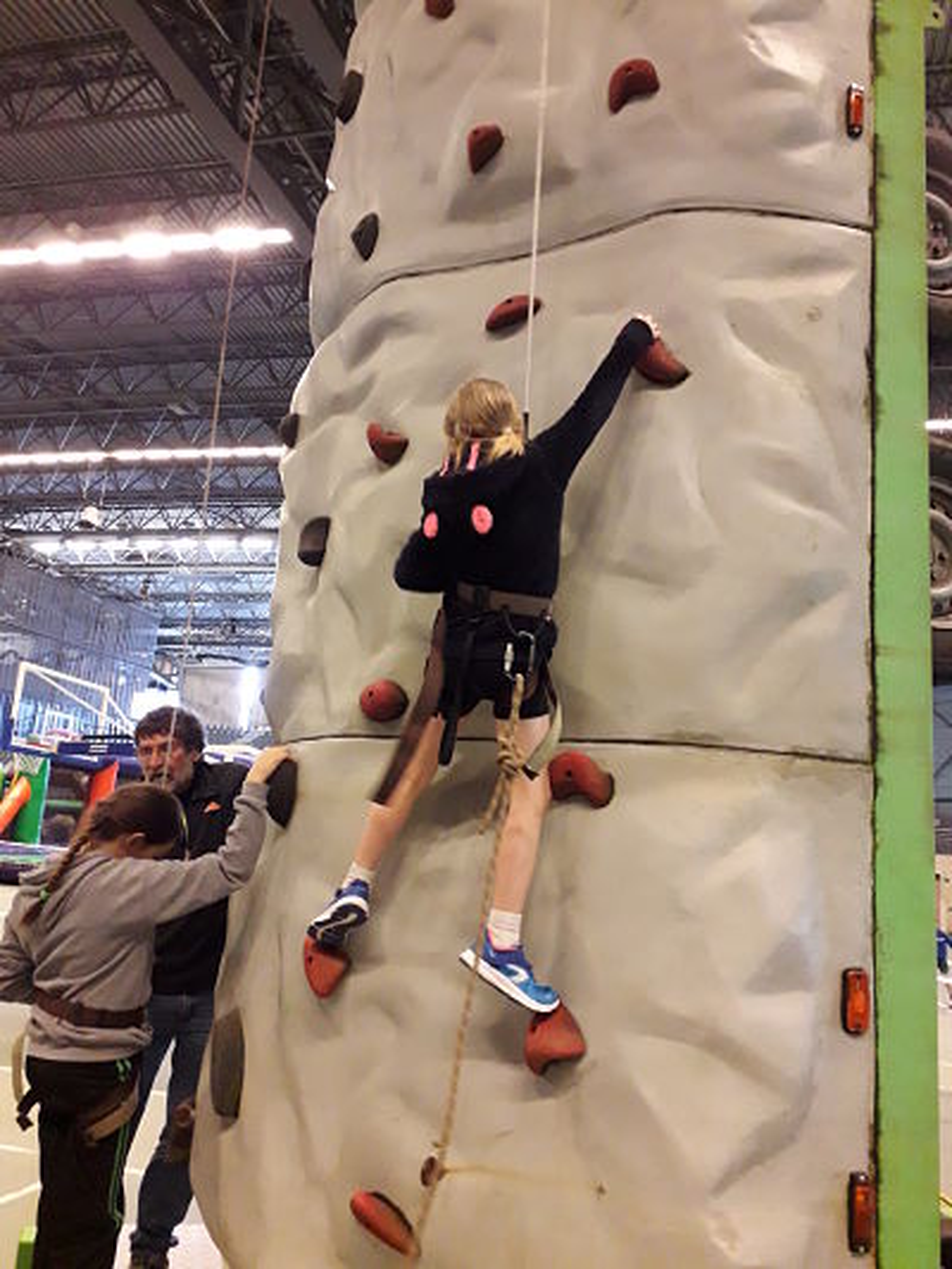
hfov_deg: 51.4
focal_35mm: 27
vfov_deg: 65.3
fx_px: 990
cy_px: 634
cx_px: 476
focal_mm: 3.6
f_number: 1.9
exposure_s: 1/25
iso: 400
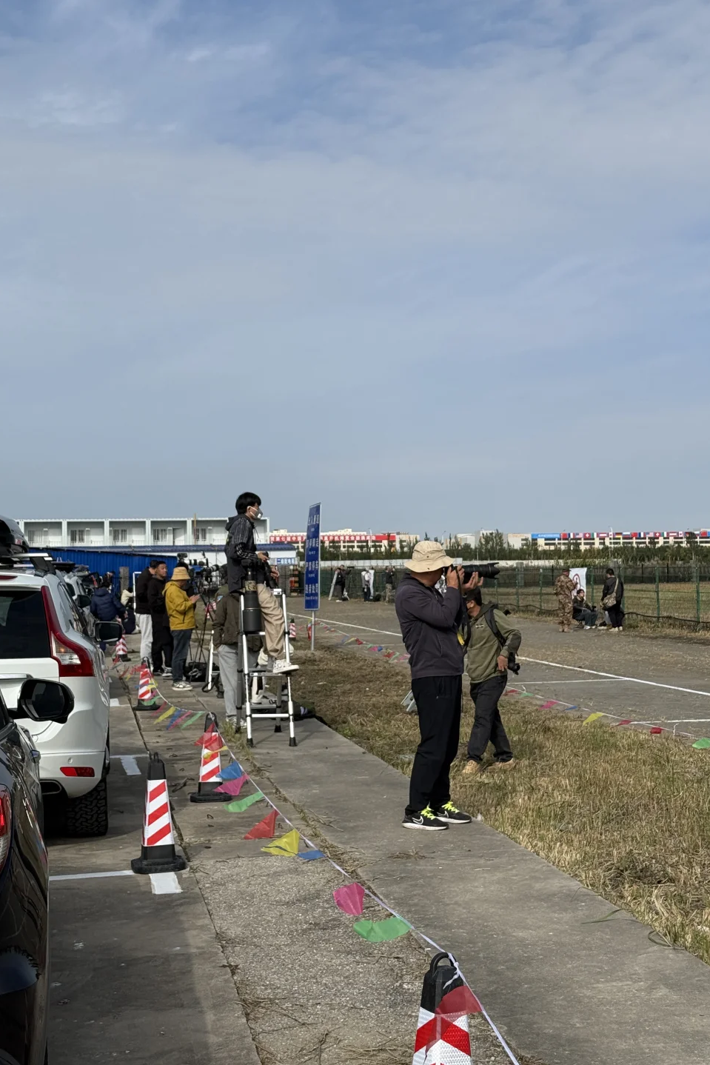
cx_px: 338
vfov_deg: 39.6
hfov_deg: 27.0
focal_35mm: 50
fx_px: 1479
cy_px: 532
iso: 64
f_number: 1.78
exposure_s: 1/7143
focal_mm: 6.76
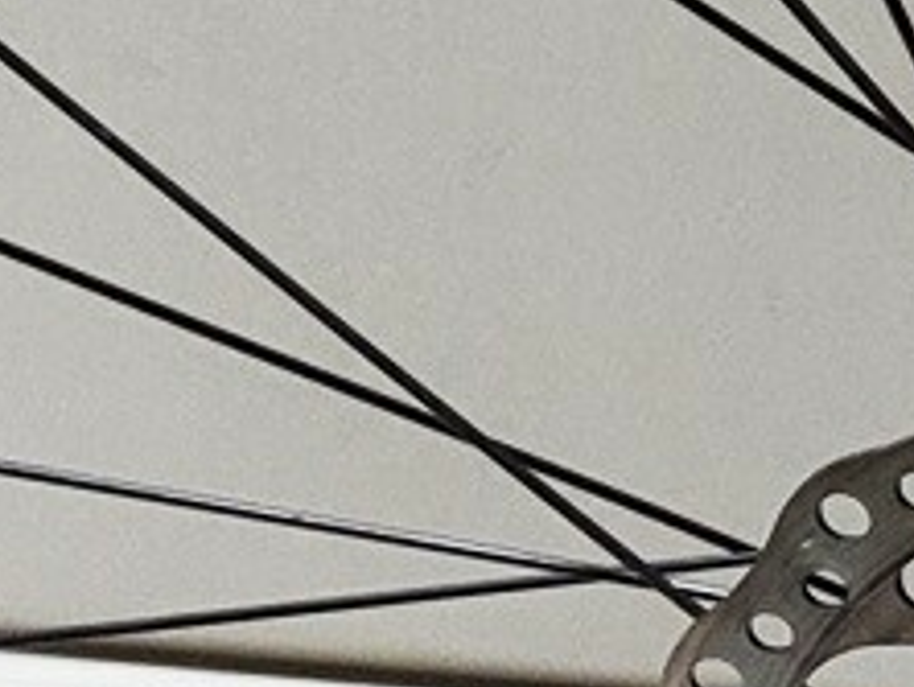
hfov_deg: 9.8
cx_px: 1820
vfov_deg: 8.0
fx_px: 4943
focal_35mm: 187
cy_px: 358
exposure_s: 1/50
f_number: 1.75
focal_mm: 4.75
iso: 2458
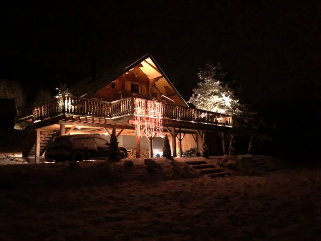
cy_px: 120
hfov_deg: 63.4
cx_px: 160
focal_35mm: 28
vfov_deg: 49.7
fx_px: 260
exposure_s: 1/4
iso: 2000
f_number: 1.8
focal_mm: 3.99
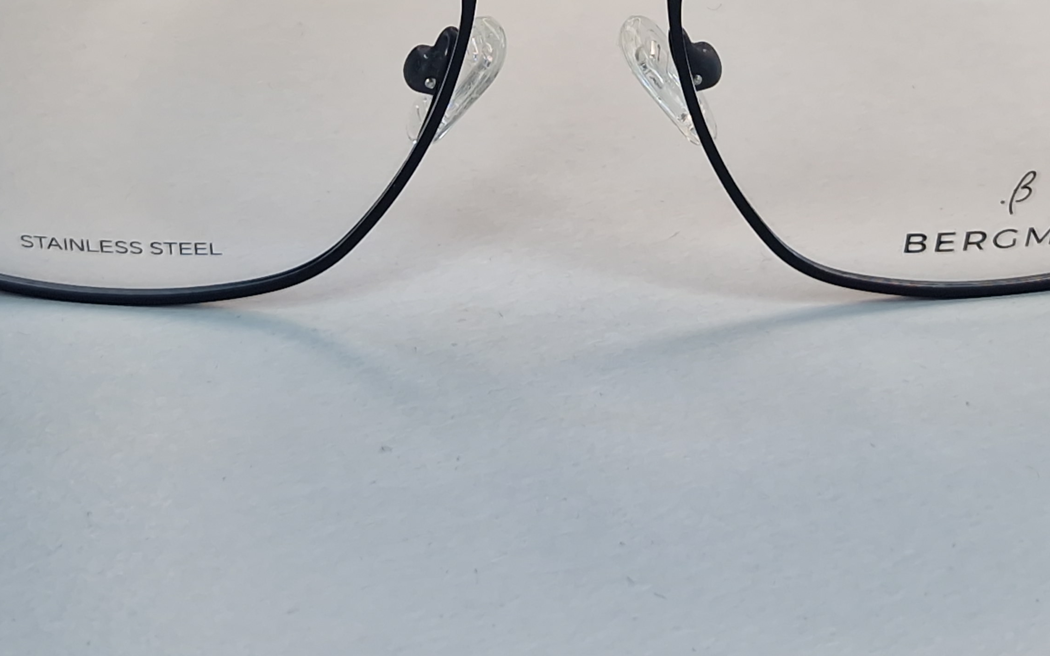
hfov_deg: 46.2
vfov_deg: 28.1
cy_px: 2
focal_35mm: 43
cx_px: 538
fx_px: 1230
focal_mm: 5.4
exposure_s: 1/204
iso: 50
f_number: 1.8
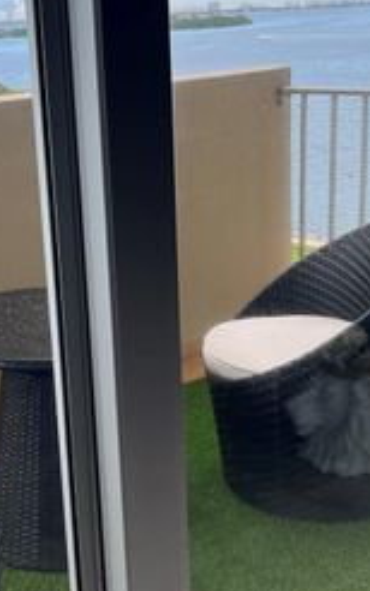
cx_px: 123
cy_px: 289
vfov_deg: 36.3
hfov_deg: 23.1
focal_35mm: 56
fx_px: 902
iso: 50
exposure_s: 1/367
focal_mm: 5.1
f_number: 1.6
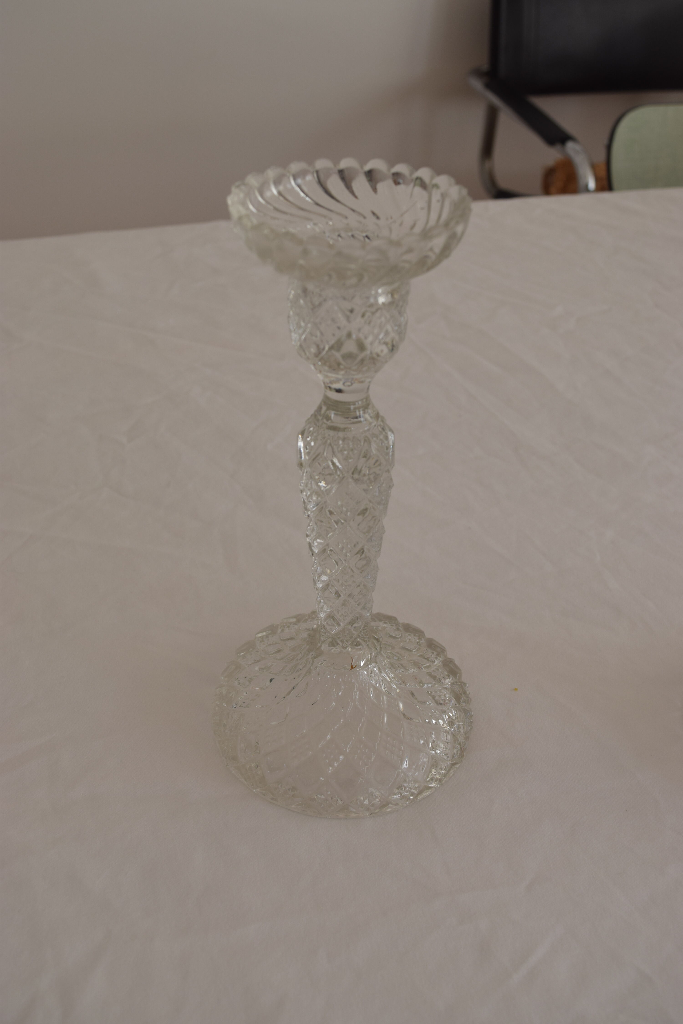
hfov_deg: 35.5
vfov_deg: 51.3
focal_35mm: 38
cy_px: 512
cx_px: 342
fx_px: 1066
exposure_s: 1/125
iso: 200
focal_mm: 25
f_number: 5.6
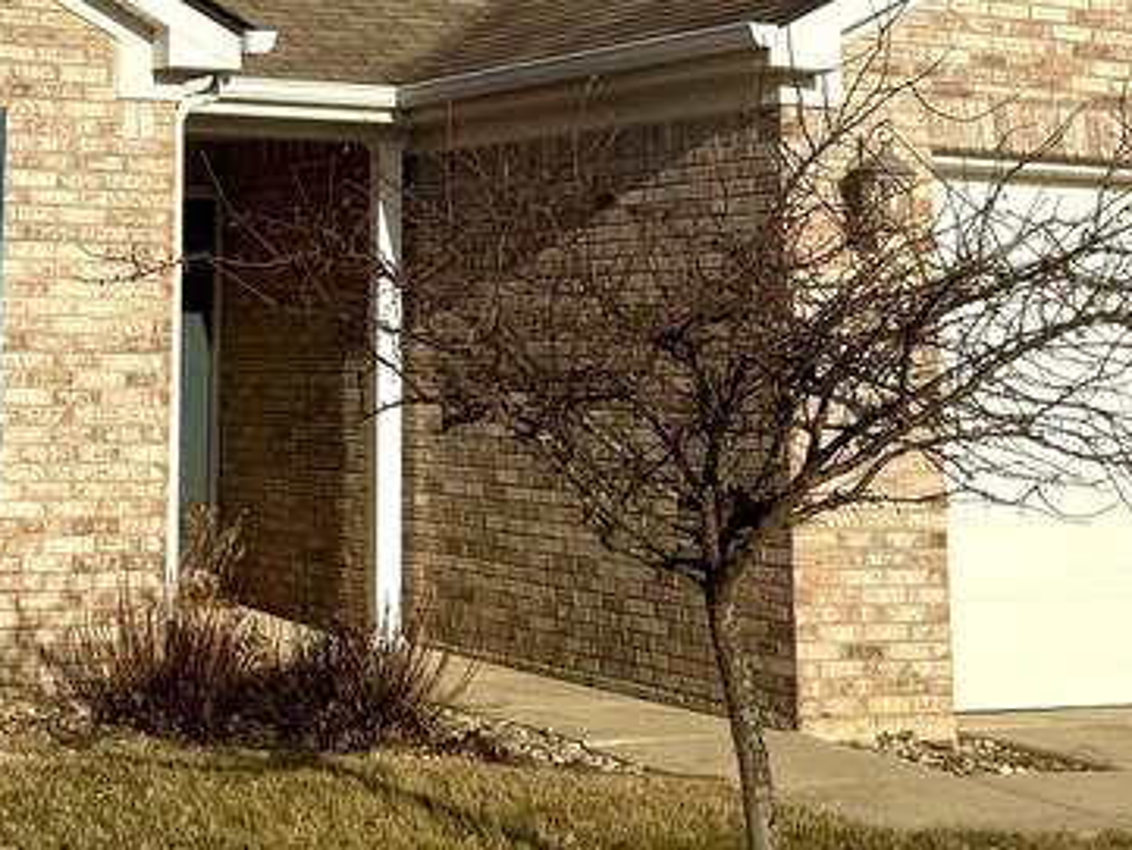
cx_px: 314
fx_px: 2781
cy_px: -201
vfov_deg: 16.6
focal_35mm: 85
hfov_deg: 22.8
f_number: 1.78
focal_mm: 6.76
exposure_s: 1/8130
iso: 80
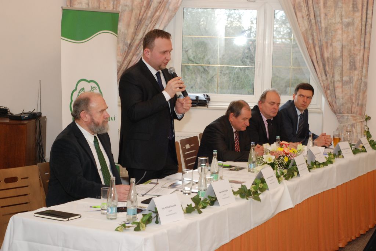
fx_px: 784
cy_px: 126
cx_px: 188
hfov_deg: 27.0
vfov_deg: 18.2
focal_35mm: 75
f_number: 7.1
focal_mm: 50
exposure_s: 1/60
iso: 800
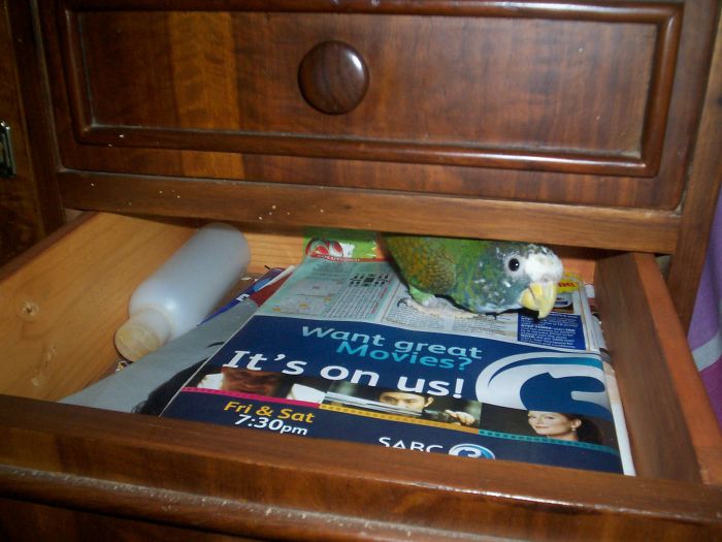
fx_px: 751
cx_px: 361
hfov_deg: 51.4
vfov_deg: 39.7
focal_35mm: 36
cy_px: 271
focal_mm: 5.9
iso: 140
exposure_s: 1/64
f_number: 4.5
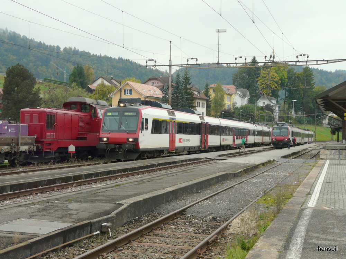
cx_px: 173
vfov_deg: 27.5
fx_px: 530
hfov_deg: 36.2
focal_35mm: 53
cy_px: 130
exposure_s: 1/160
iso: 160
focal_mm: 8.8
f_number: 3.6
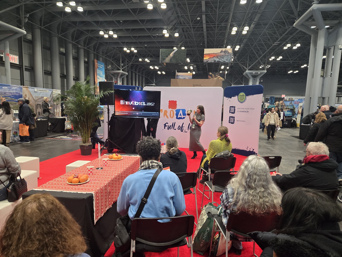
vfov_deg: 58.9
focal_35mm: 23
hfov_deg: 73.9
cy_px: 128
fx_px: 227
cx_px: 171
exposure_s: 1/120
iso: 400
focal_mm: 5.4
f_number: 1.8
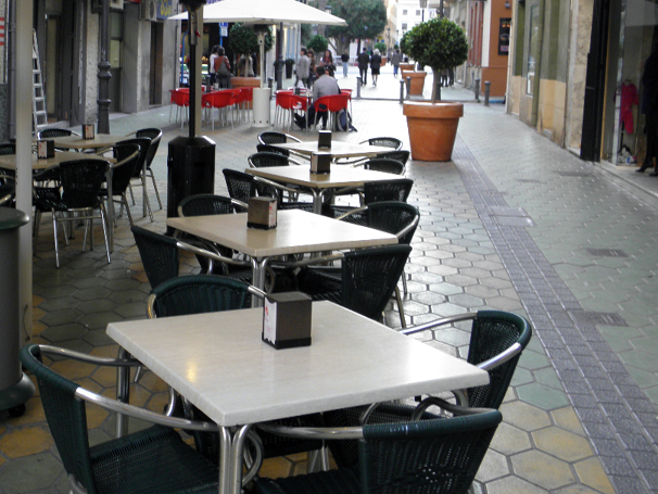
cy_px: 147
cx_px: 174
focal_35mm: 49
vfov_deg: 29.4
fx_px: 932
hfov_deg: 38.0
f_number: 3.6
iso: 100
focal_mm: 5.9
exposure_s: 1/40
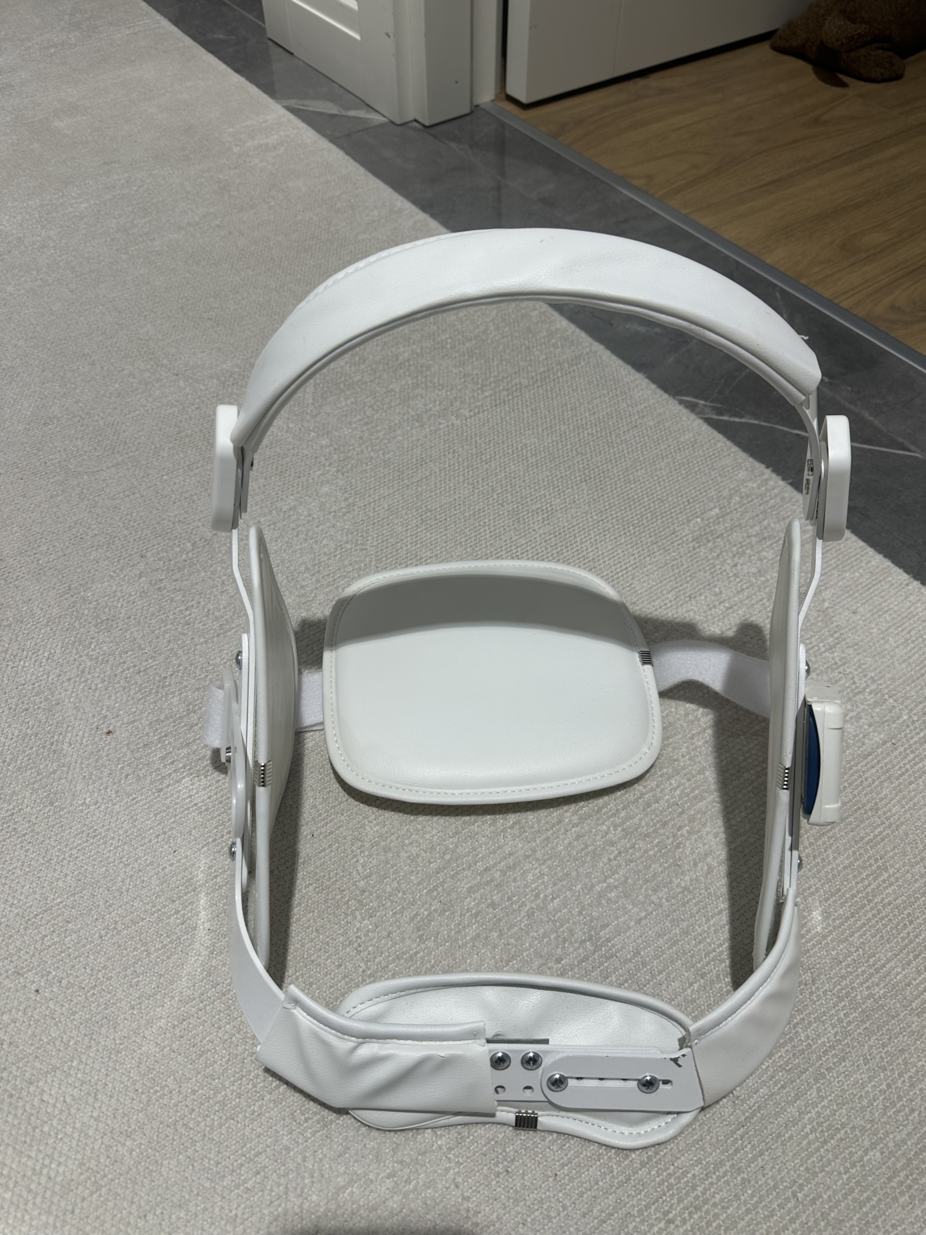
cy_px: 618
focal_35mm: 24
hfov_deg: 56.8
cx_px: 463
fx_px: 856
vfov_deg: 71.6
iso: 64
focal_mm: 6.86
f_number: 1.78
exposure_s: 1/100
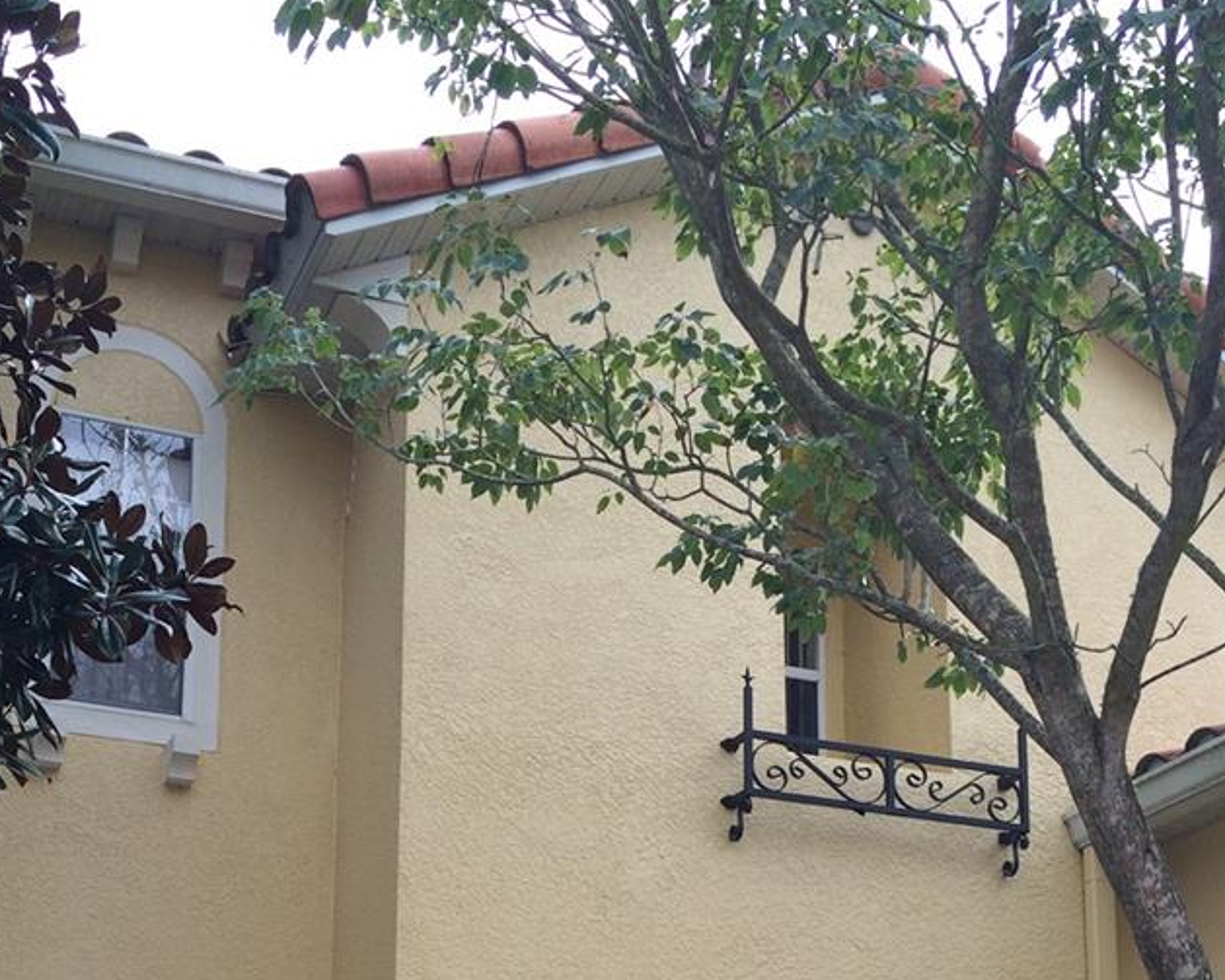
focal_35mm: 54
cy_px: 1093
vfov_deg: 25.9
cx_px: 475
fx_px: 1957
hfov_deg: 34.6
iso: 32
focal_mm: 4.15
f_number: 2.2
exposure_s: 1/423
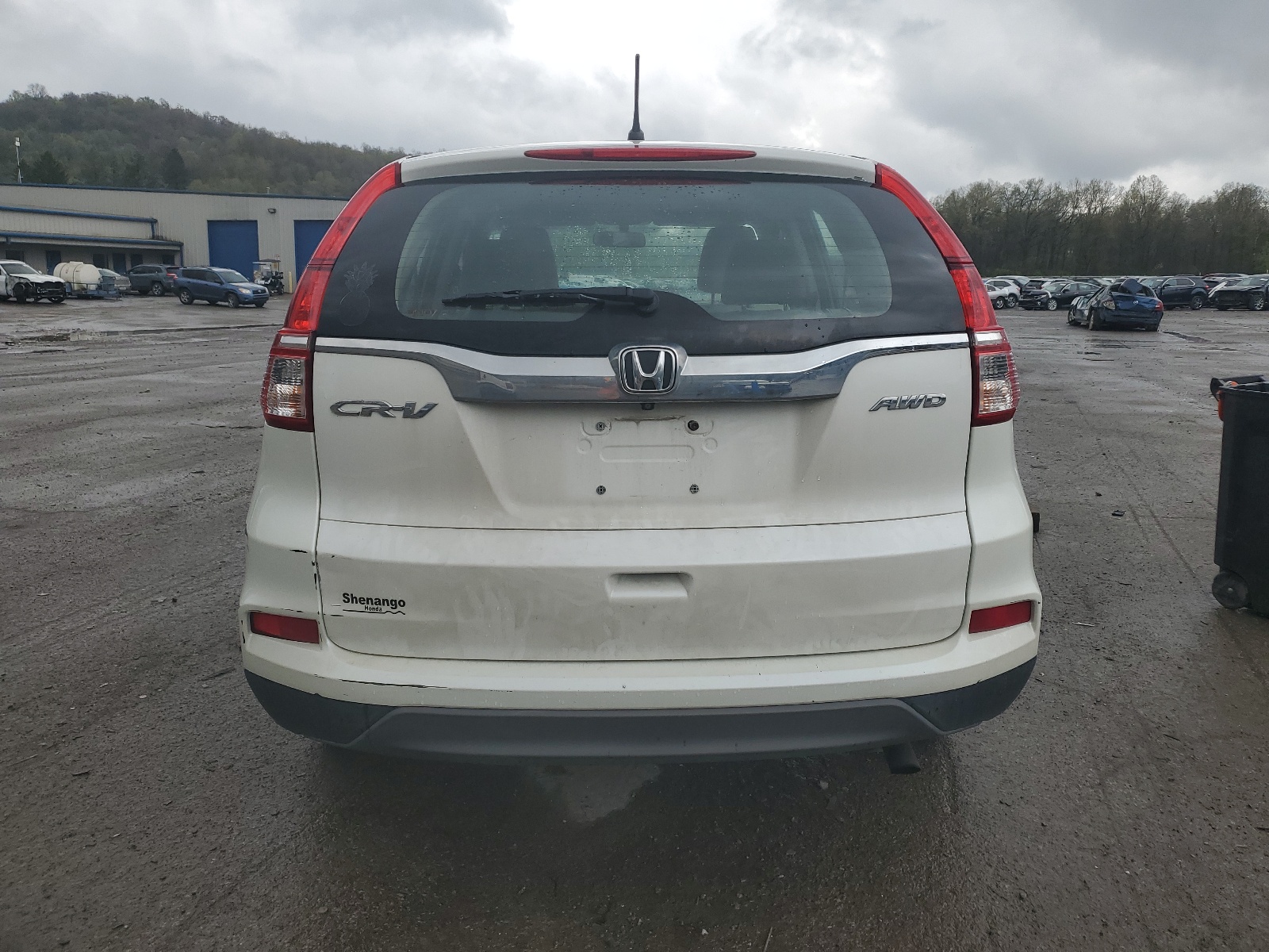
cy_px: 476
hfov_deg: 67.3
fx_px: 953
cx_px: 634
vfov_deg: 53.1
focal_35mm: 26
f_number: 1.5
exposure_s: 1/2500
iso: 50
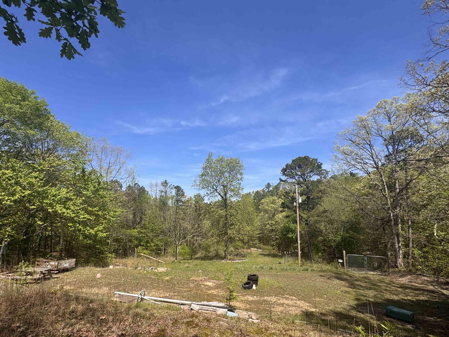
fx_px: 208
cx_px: 214
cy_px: 191
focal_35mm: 16
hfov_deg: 94.4
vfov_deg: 77.7
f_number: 2.2
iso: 40
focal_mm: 2.22
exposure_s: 1/1672
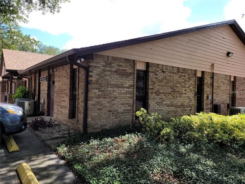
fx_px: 184
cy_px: 92
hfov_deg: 67.3
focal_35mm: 26
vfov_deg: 53.1
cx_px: 122
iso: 40
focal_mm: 5.4
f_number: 1.8
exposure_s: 1/890
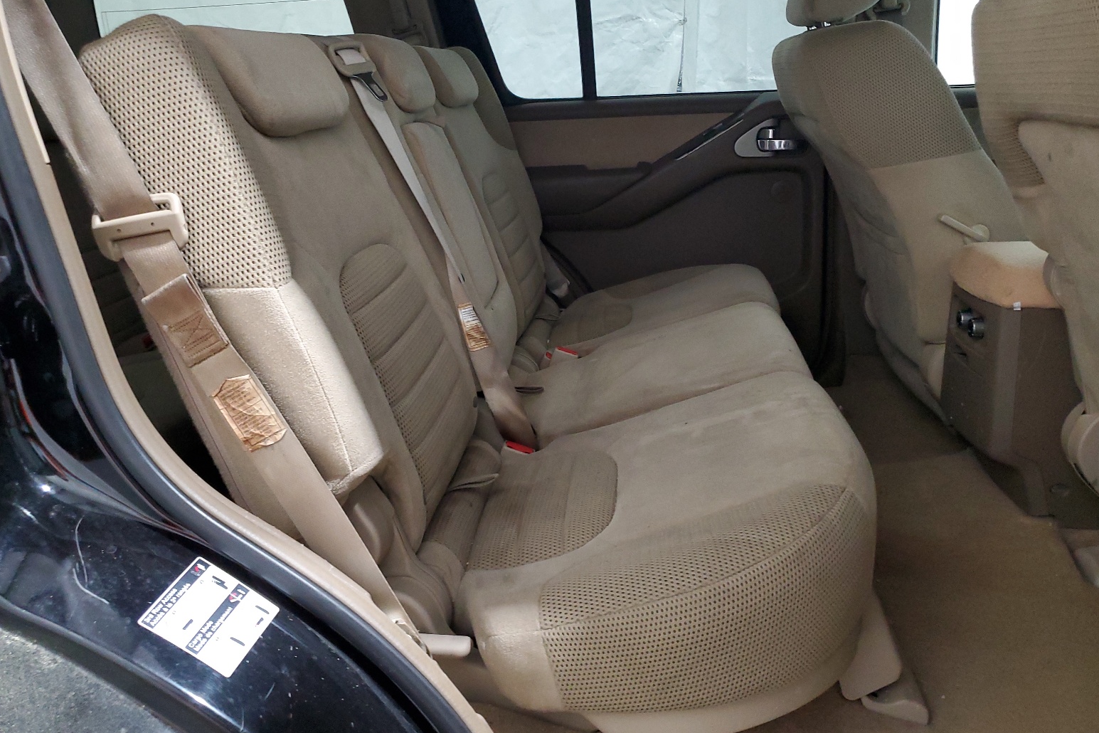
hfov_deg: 65.5
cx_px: 535
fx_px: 855
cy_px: 379
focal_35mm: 28
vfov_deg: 46.4
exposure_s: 1/30
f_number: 1.5
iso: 289
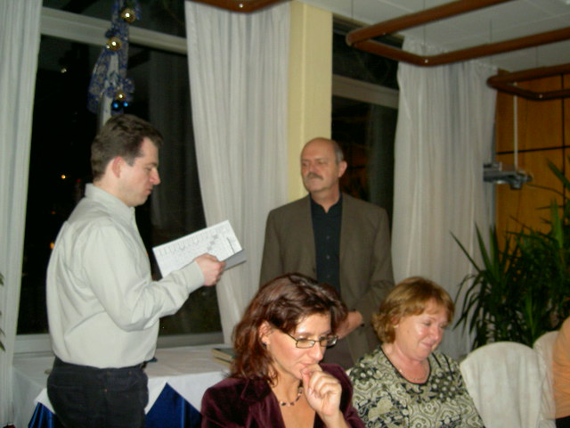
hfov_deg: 47.9
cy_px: 214
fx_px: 642
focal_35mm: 39
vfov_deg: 36.8
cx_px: 285
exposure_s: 1/59.5
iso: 100
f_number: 2.8
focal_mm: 8
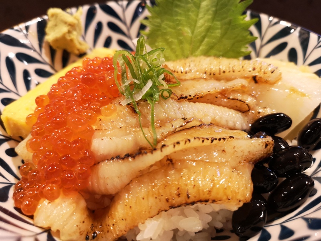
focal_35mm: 27
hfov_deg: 65.3
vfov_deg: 51.4
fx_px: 250
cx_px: 160
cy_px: 120
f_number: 1.8
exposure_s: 1/30
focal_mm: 3.95
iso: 320
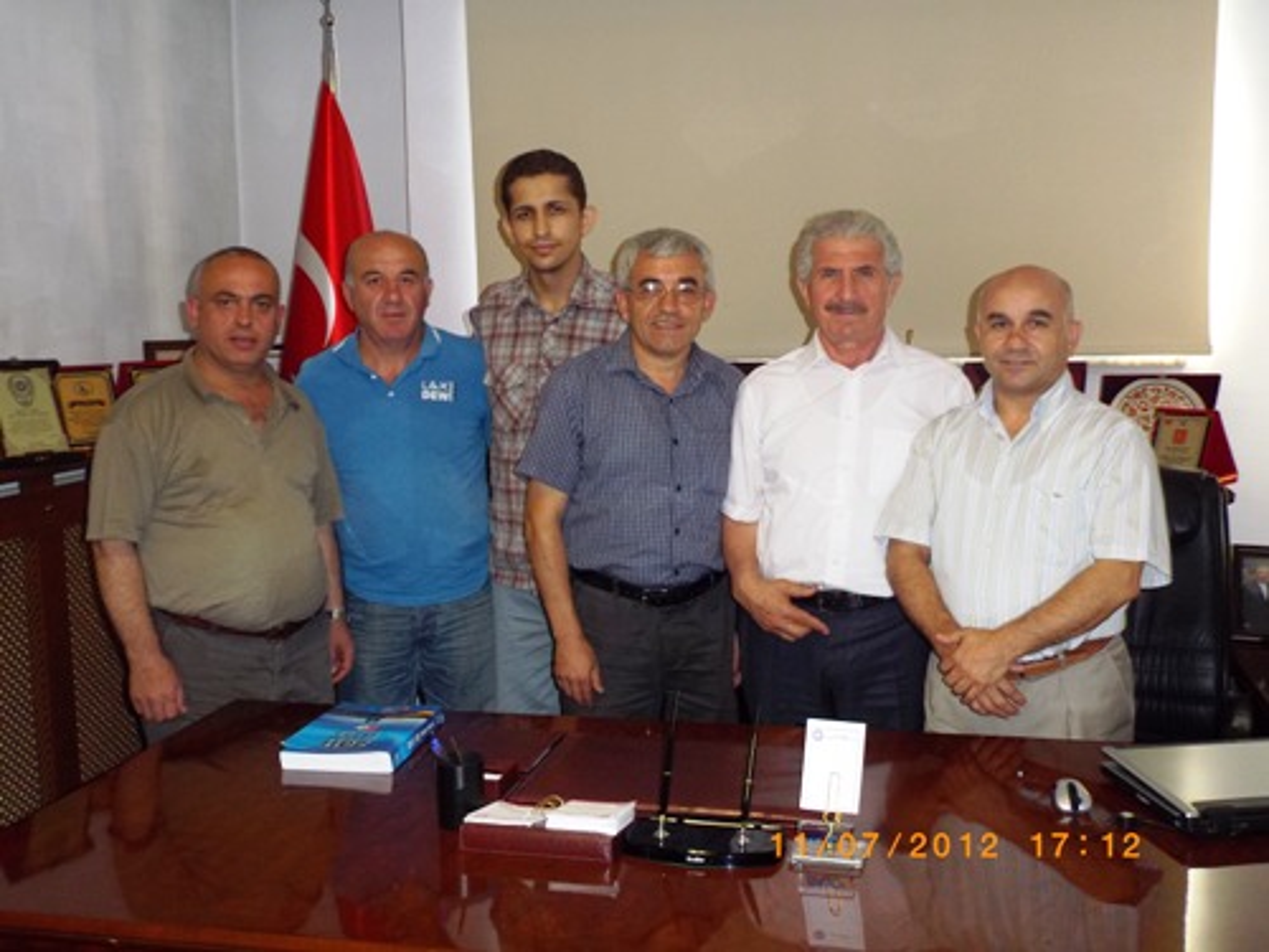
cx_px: 634
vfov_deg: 42.9
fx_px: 1210
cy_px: 476
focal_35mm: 33
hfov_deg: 55.4
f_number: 3.2
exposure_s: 1/50
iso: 234
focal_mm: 6
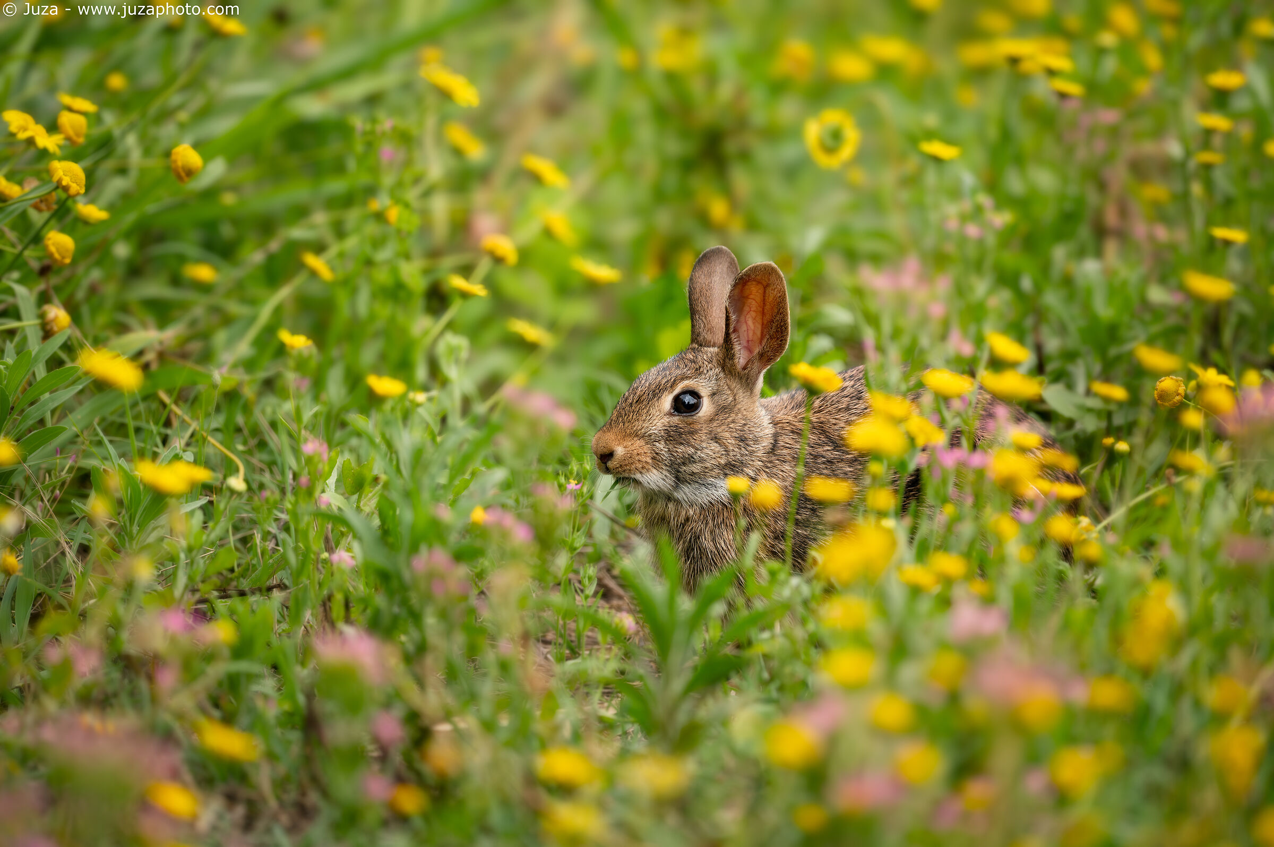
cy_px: 424
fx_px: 17676
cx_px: 637
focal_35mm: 500
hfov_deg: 4.1
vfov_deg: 2.7
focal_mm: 500
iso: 1600
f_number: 5.6
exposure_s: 1/2000
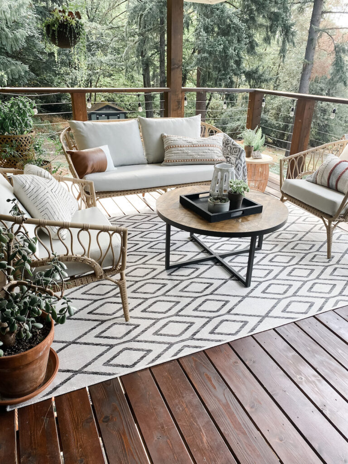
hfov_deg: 53.1
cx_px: 174
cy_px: 232
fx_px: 349
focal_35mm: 26
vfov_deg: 67.3
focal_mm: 4.25
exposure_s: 1/125
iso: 32
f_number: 1.8
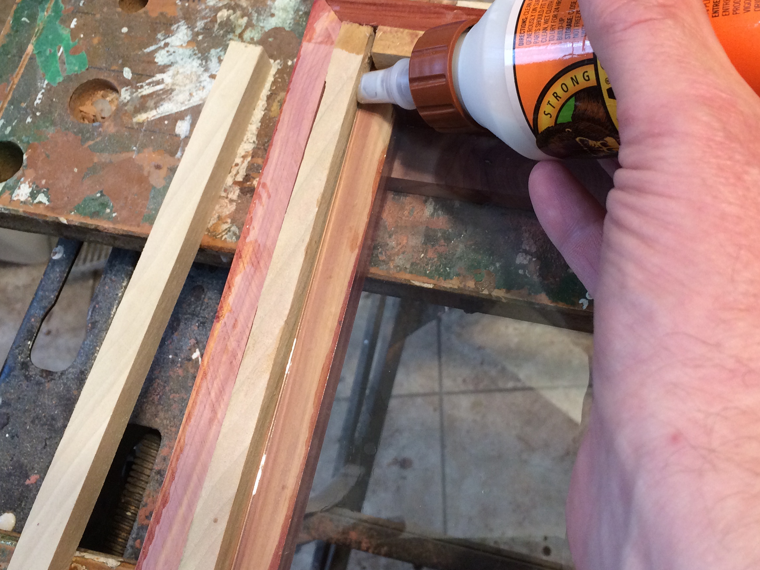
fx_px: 900
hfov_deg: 45.7
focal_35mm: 41
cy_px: 196
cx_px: 423
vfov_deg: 34.8
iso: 125
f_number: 2.2
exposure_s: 1/30
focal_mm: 4.15
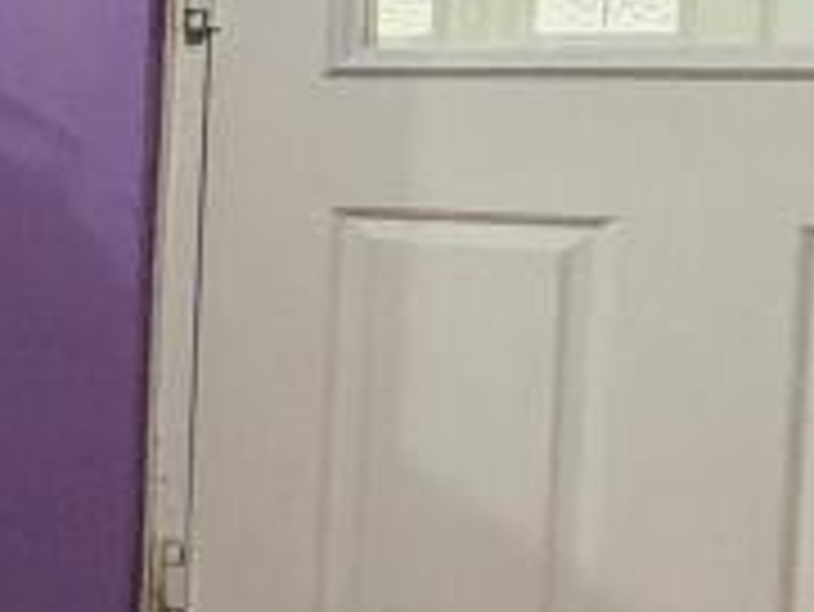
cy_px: 135
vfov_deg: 18.5
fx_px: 1859
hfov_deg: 12.6
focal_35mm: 79
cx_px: -1453
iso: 320
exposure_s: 1/100
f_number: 2.2
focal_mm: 2.22
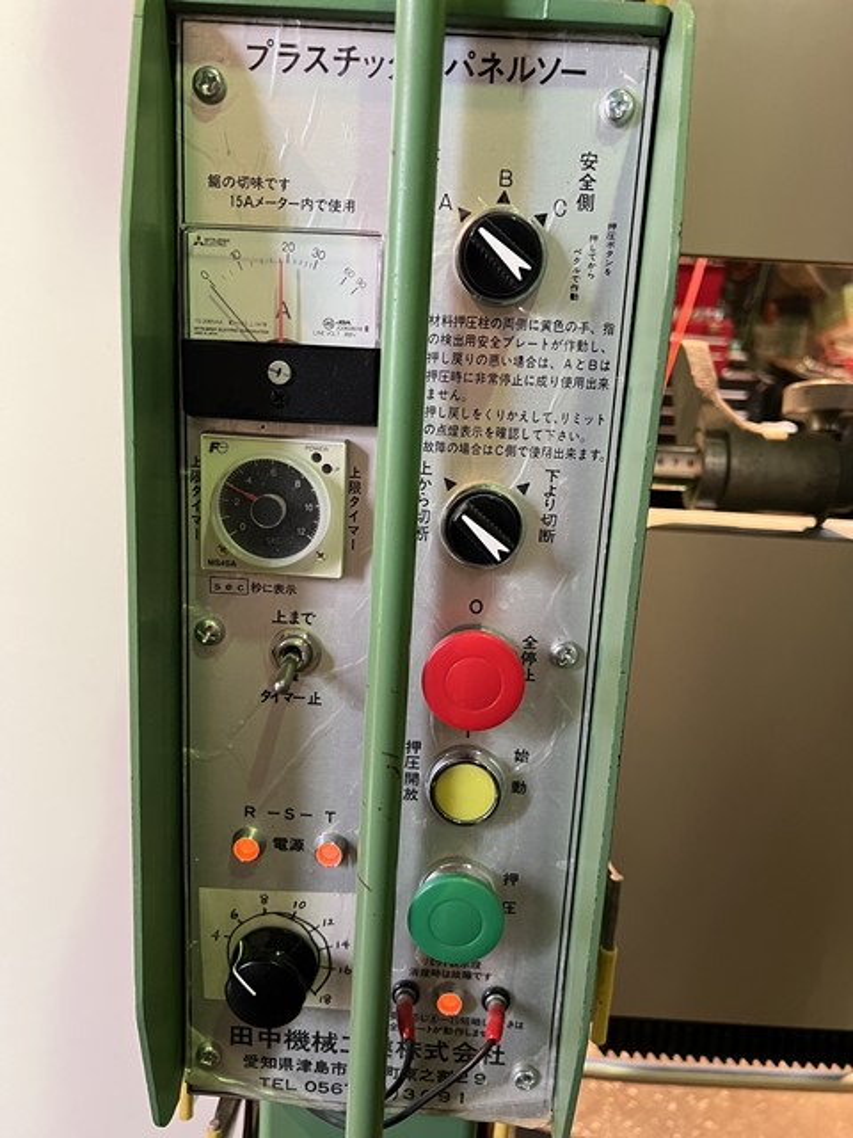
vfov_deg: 67.3
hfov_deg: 53.1
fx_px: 854
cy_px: 569
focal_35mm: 26
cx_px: 426
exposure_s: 1/60
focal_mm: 5.7
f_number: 1.5
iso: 320
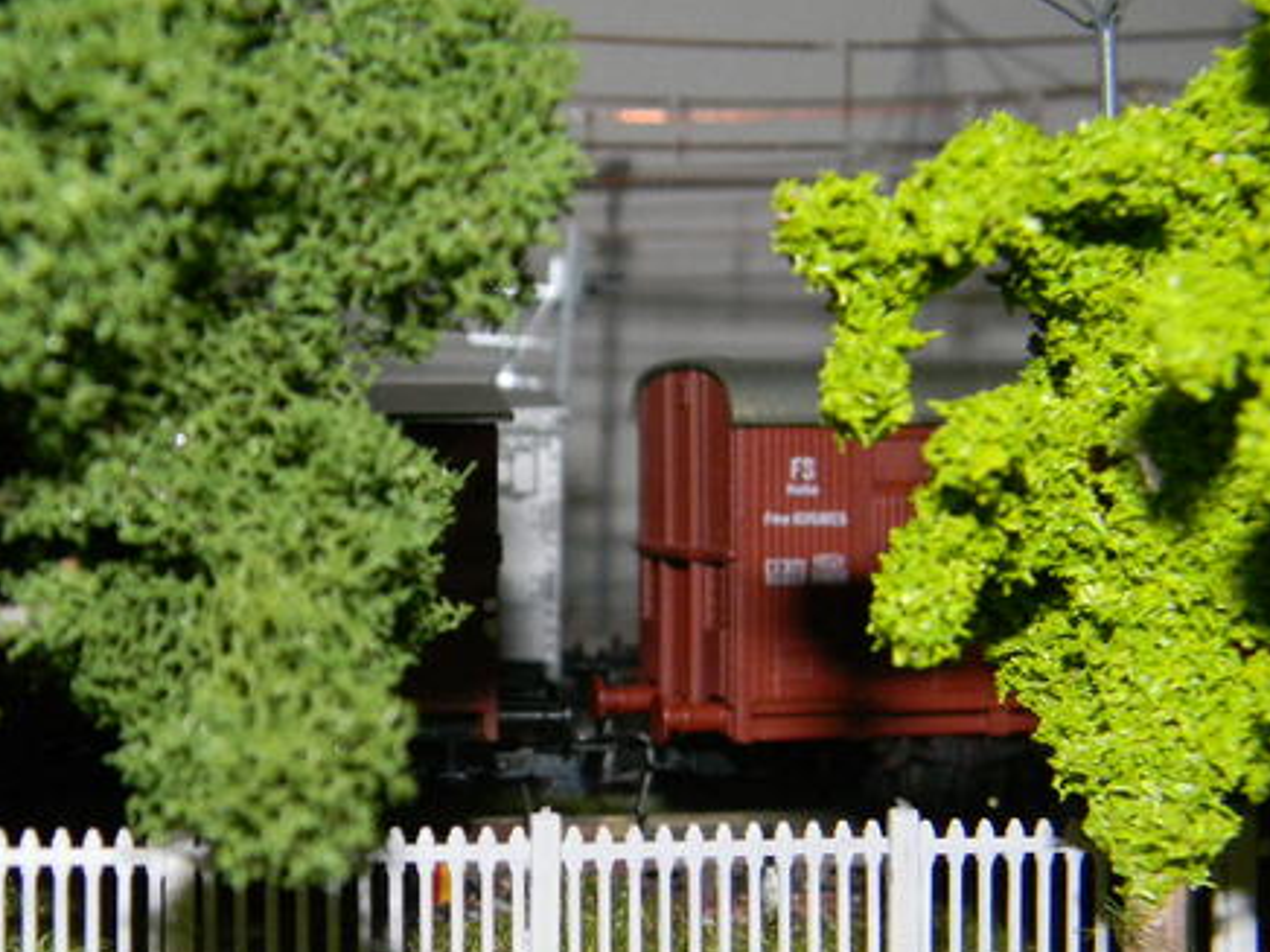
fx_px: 2531
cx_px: 603
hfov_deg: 28.2
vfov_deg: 21.2
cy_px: 643
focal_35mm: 69
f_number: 7.8
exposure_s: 1/30
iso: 200
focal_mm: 8.6
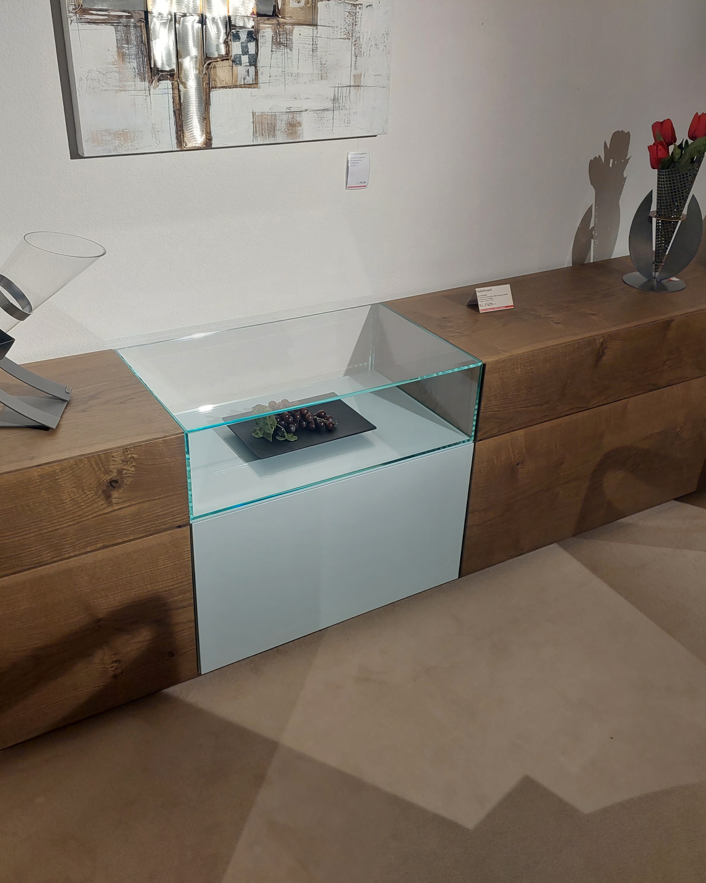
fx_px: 862
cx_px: 341
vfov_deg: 54.2
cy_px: 442
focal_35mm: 33
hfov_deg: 44.5
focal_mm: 5.23
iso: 50
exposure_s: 1/50
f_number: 1.8
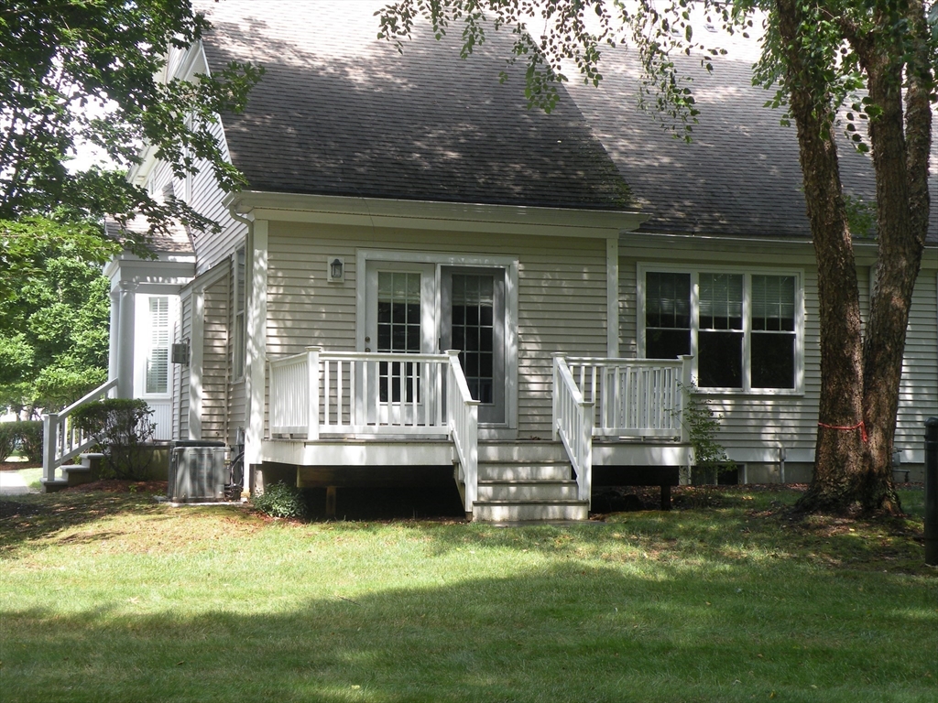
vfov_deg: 26.1
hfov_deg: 34.3
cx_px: 469
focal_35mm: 56
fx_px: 1517
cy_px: 352
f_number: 3.5
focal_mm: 9.8
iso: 64
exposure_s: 1/114
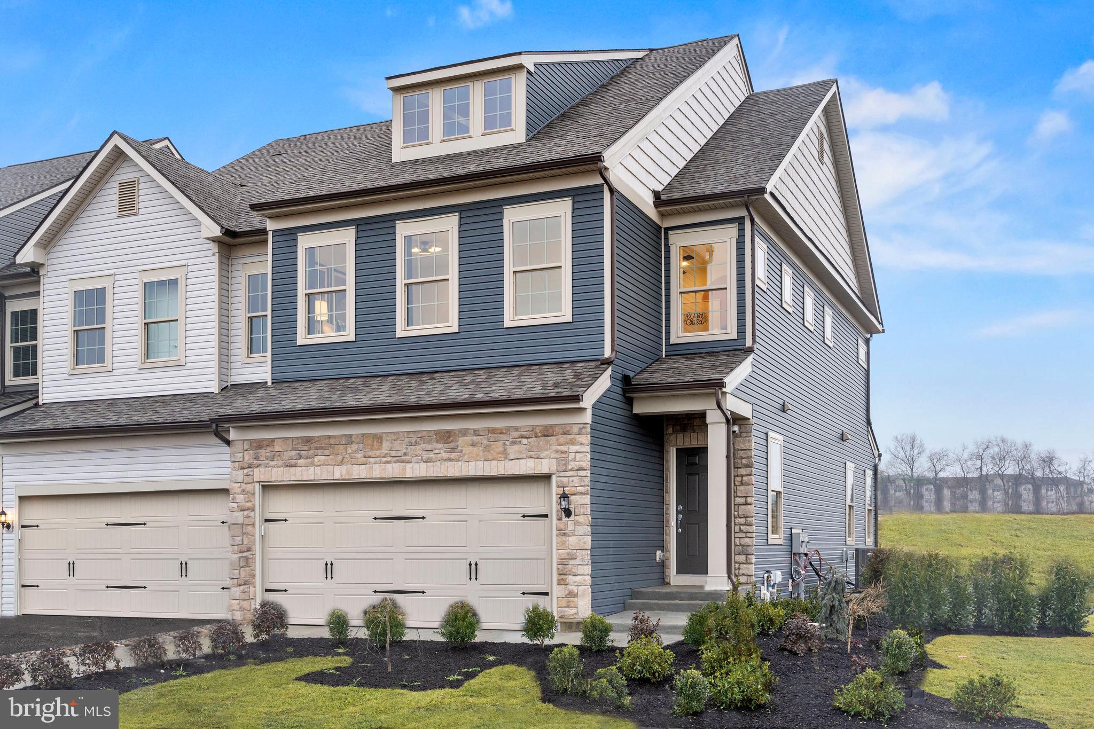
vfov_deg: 35.9
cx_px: 547
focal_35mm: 37
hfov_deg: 51.9
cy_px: 364
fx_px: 1124
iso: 320
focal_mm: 37
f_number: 7.1
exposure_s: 1/100
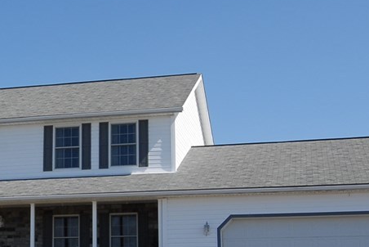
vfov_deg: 17.2
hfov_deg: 25.0
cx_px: 50
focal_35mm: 79
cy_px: 179
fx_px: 810
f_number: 9
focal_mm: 22
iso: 200
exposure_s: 1/320
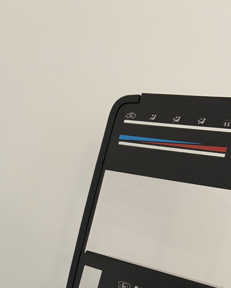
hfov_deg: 32.0
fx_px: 402
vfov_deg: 36.8
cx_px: 96
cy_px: 265
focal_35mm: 47
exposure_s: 1/50
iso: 200
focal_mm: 4.25
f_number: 1.8
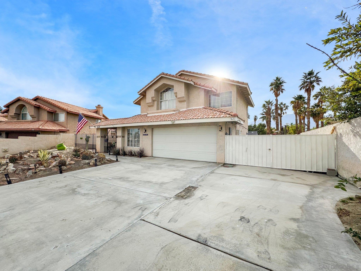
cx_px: 180
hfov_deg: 102.1
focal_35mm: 14
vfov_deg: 85.7
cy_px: 136
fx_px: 146
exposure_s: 1/2208
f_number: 2.2
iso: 50
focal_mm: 2.22
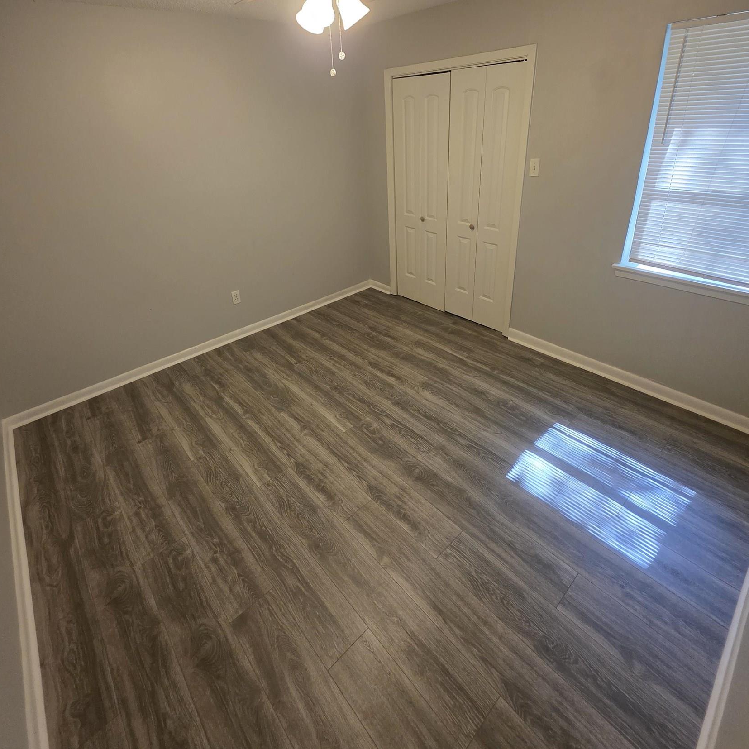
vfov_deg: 85.8
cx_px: 364
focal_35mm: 16
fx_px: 392
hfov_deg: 87.4
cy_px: 282
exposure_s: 1/240
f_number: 1.9
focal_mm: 2.2
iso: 500
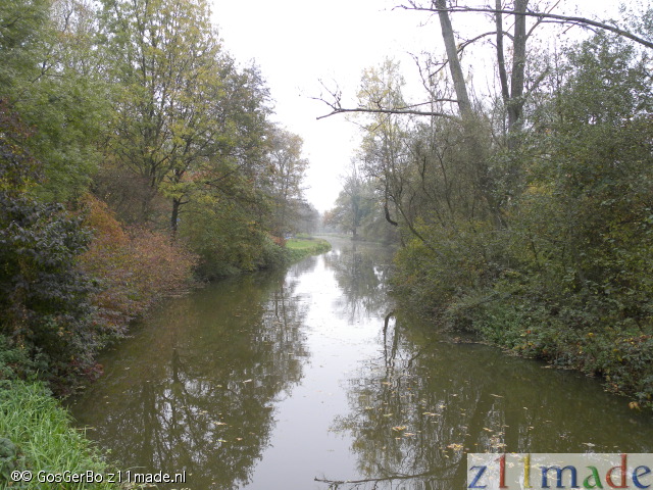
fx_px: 698
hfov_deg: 50.1
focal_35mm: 37
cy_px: 245
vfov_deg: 38.7
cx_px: 326
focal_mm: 6.6
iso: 94
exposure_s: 1/68.5
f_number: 3.2
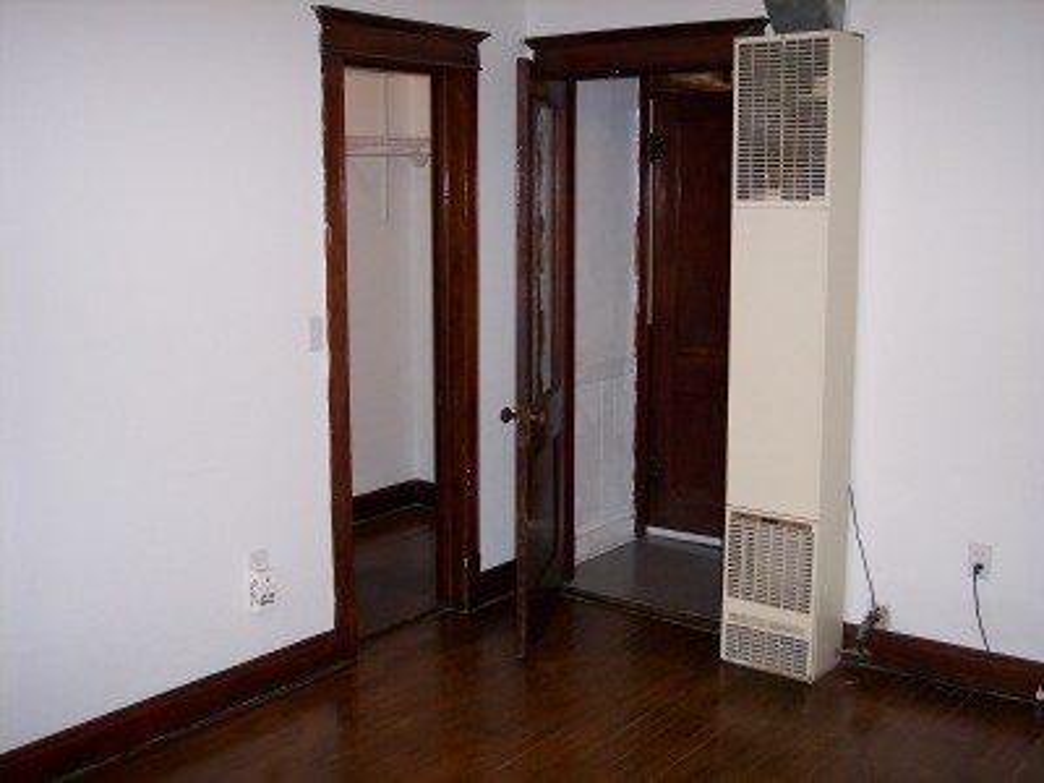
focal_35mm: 39
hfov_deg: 47.9
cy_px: 392
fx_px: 1176
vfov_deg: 36.8
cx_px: 522
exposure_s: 1/60
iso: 140
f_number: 2.8
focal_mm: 8
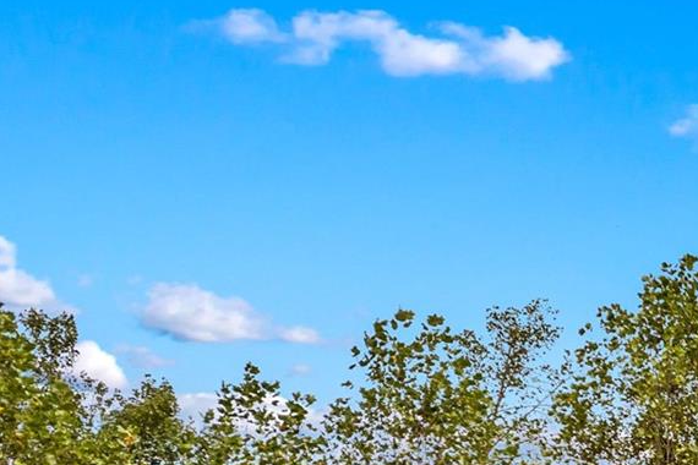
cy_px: 762
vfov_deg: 15.5
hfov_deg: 20.8
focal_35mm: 79
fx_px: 1532
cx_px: 1116
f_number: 2.8
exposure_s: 1/1250
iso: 100
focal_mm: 8.38
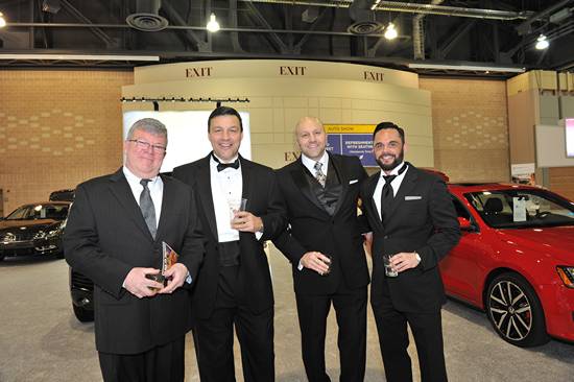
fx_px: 382
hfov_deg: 73.8
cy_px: 191
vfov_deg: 53.1
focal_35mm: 24
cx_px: 287
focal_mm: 24
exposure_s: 1/160
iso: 1600
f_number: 5.6
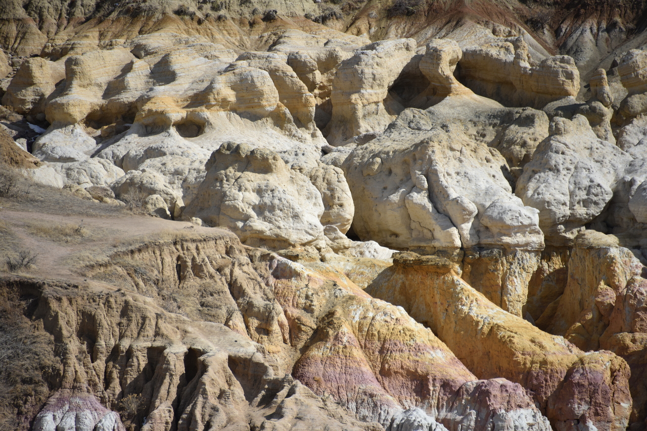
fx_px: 5393
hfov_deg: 6.9
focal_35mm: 300
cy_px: 216
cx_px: 324
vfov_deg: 4.6
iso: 125
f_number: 5.6
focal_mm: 300
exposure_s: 1/640
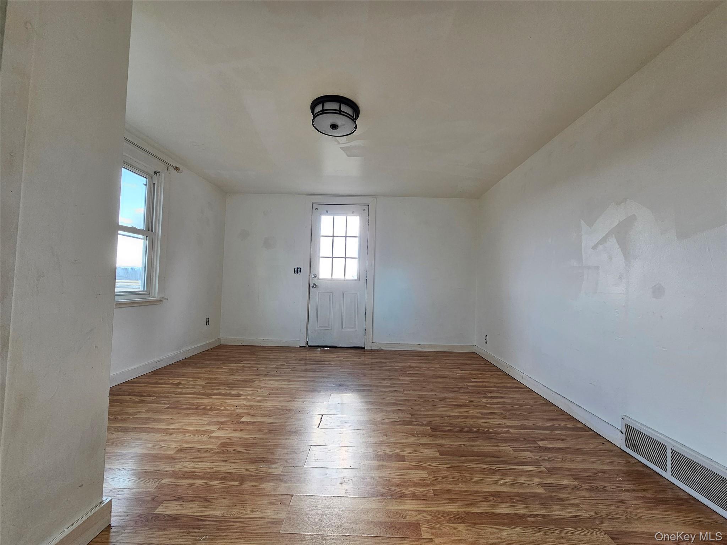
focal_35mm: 13
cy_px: 272
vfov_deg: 89.9
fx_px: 273
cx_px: 364
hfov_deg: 106.2
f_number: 2.2
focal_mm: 2.2
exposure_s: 1/120
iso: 80
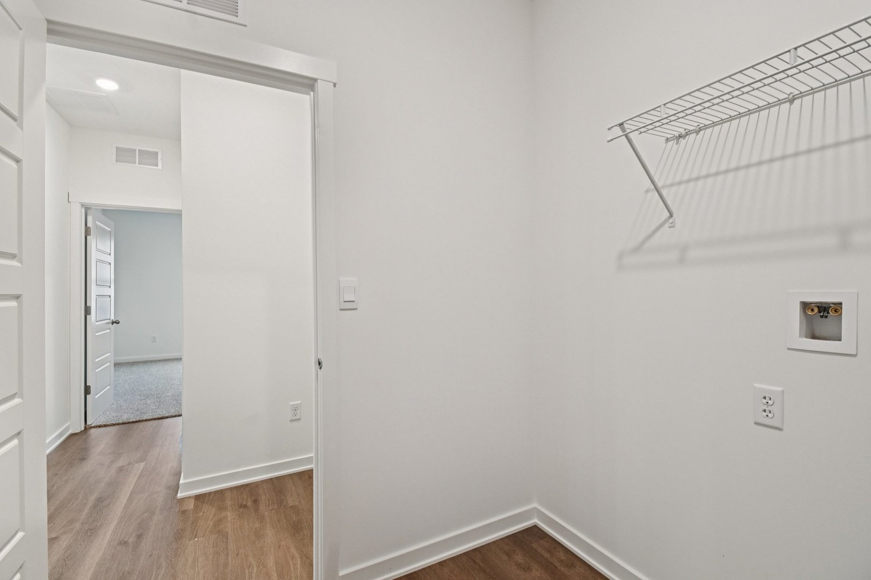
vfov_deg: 77.3
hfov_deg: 100.4
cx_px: 436
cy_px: 290
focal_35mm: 15
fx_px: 363
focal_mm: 10
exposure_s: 1/15
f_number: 8
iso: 360
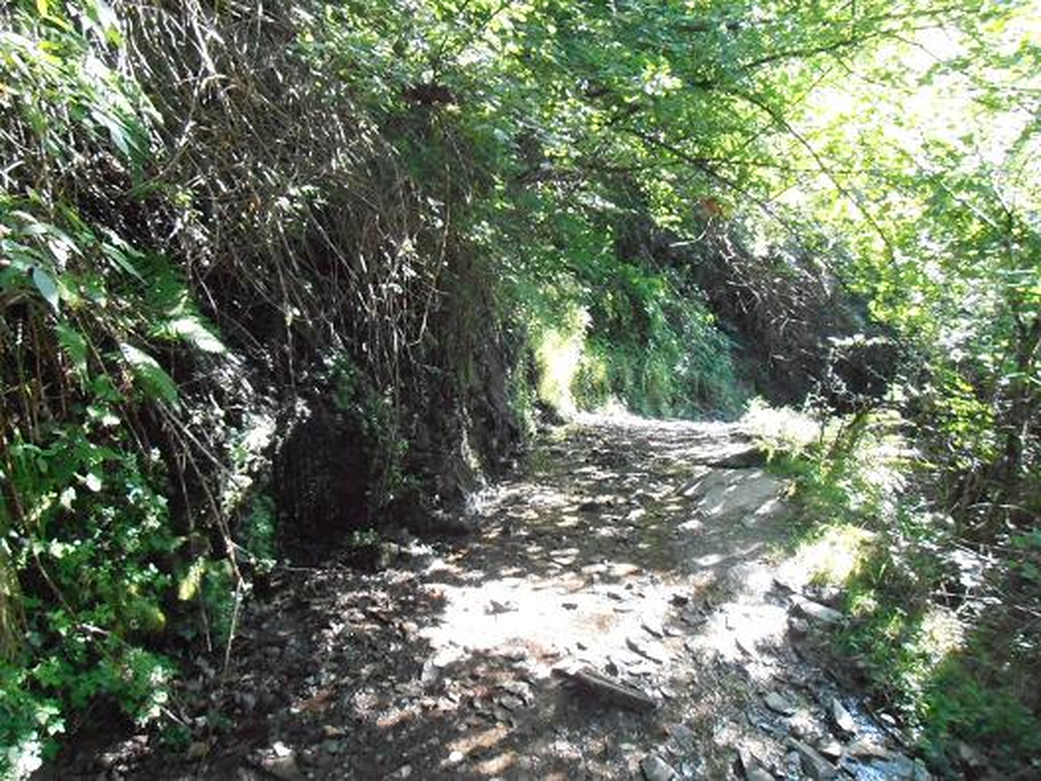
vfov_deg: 56.8
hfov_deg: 71.6
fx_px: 722
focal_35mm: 24
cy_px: 390
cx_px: 520
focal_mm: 4.2
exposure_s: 1/200
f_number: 3
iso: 800
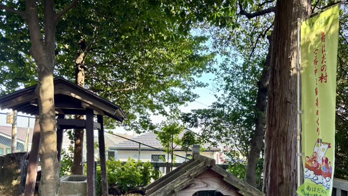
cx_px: 205
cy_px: 148
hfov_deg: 57.7
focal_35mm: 34
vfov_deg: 33.9
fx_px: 314
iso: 64
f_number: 1.6
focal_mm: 5.96
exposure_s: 1/135
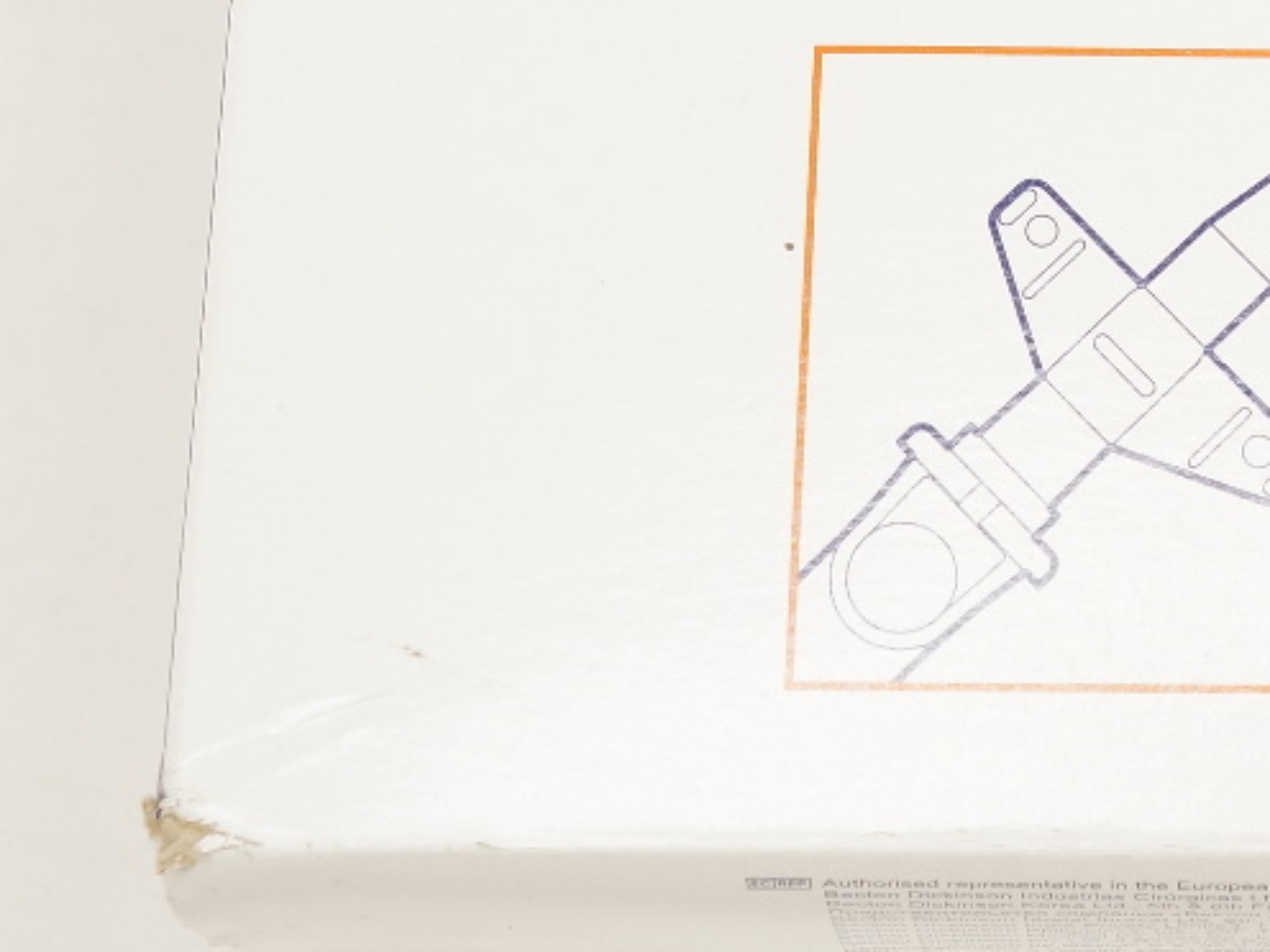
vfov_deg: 11.2
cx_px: 1516
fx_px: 4769
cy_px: -193
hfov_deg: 14.7
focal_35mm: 130
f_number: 6.3
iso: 400
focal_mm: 28
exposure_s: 1/60
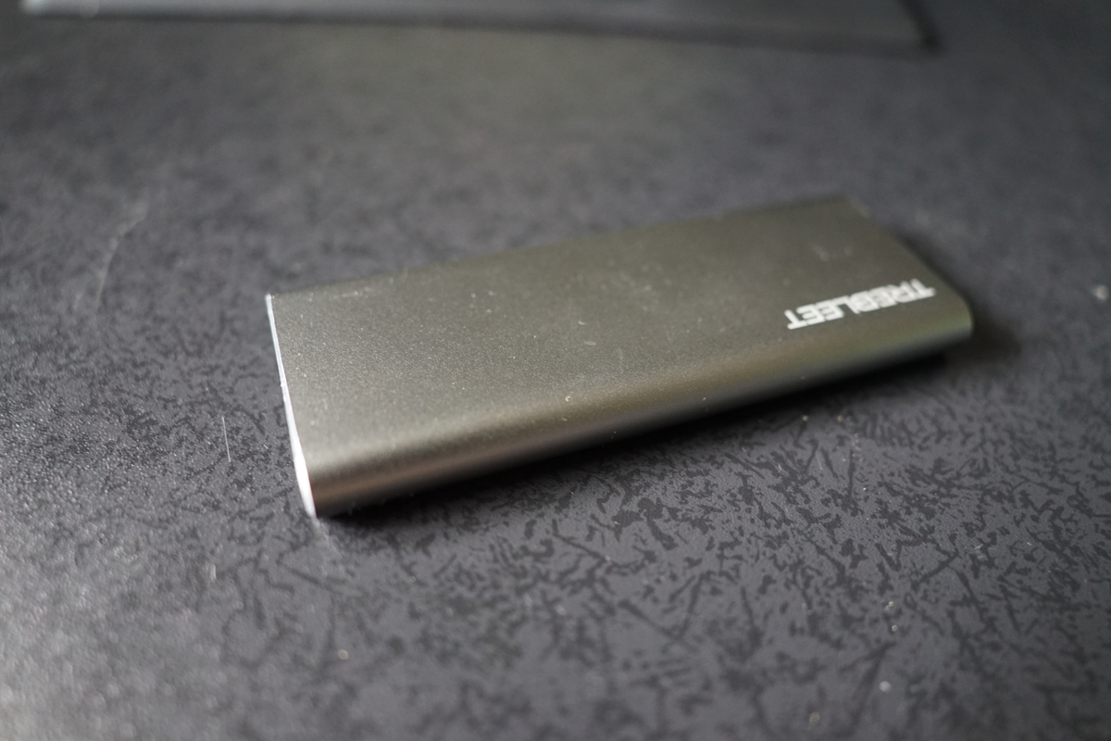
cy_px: 370
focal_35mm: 24
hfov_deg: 73.7
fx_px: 741
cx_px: 556
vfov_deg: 53.1
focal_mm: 24
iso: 1600
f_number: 3.2
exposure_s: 1/60
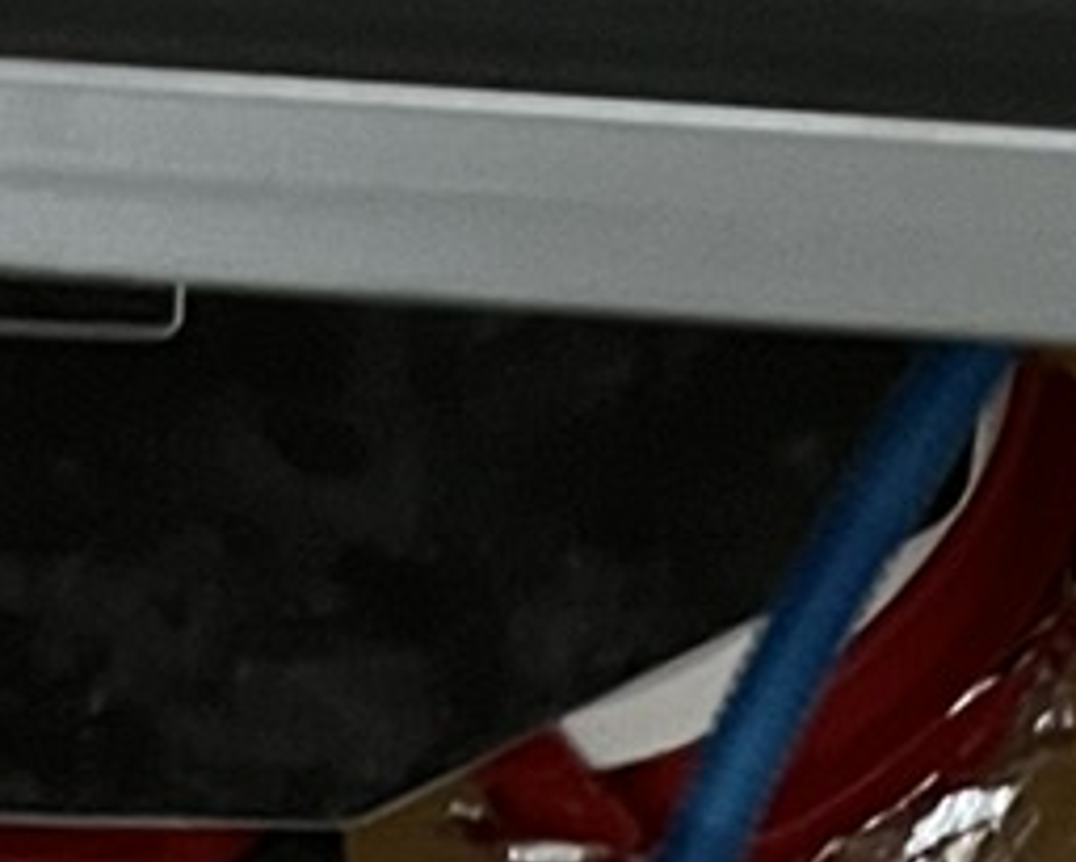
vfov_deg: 6.7
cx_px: 29
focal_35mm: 203
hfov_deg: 9.5
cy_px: 2855
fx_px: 6467
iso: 800
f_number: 1.5
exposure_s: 1/30
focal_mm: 5.7
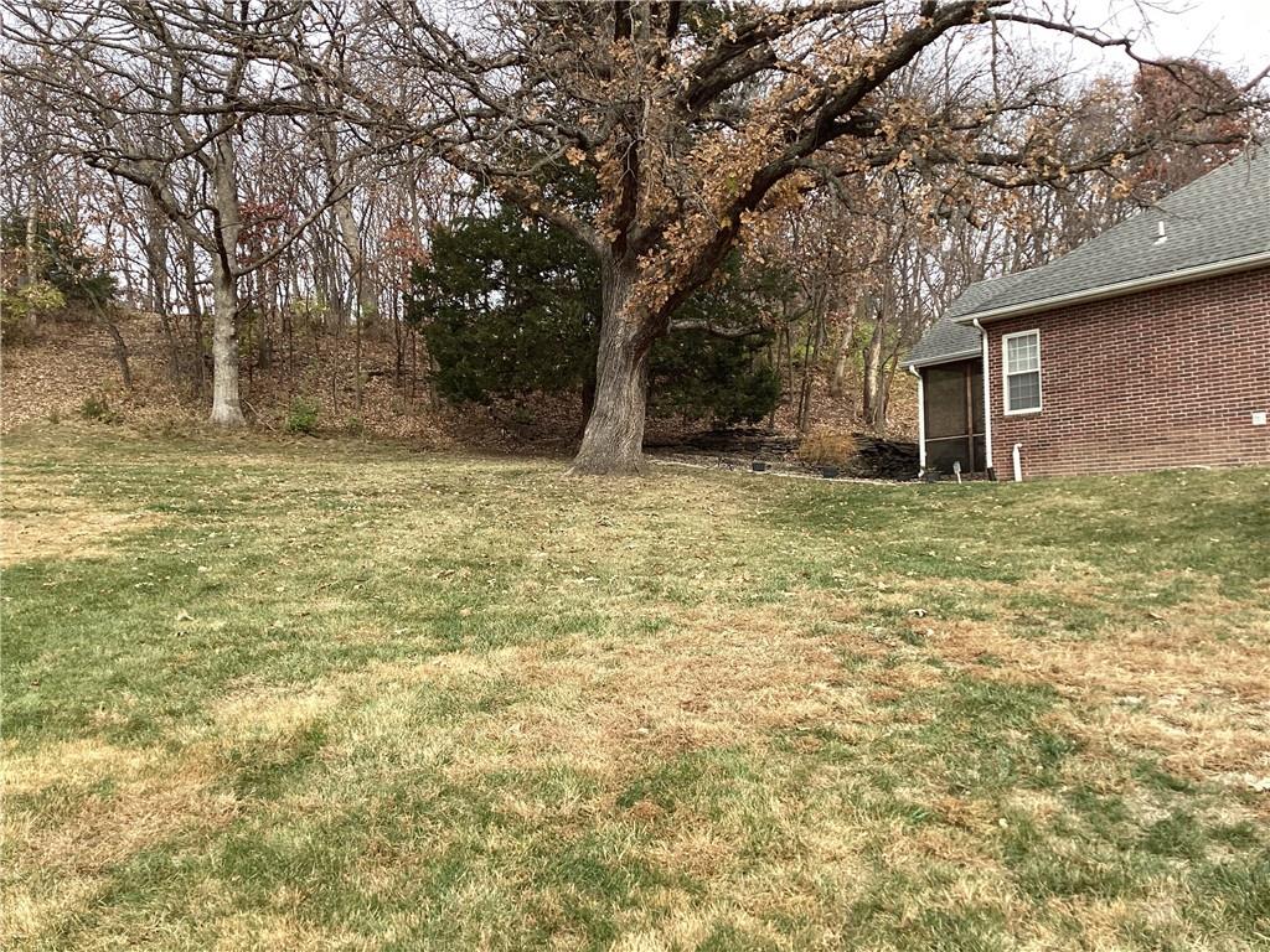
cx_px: 635
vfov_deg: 45.4
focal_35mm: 31
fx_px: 1137
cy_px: 476
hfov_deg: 58.4
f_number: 2.4
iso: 25
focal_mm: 3.3
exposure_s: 1/416
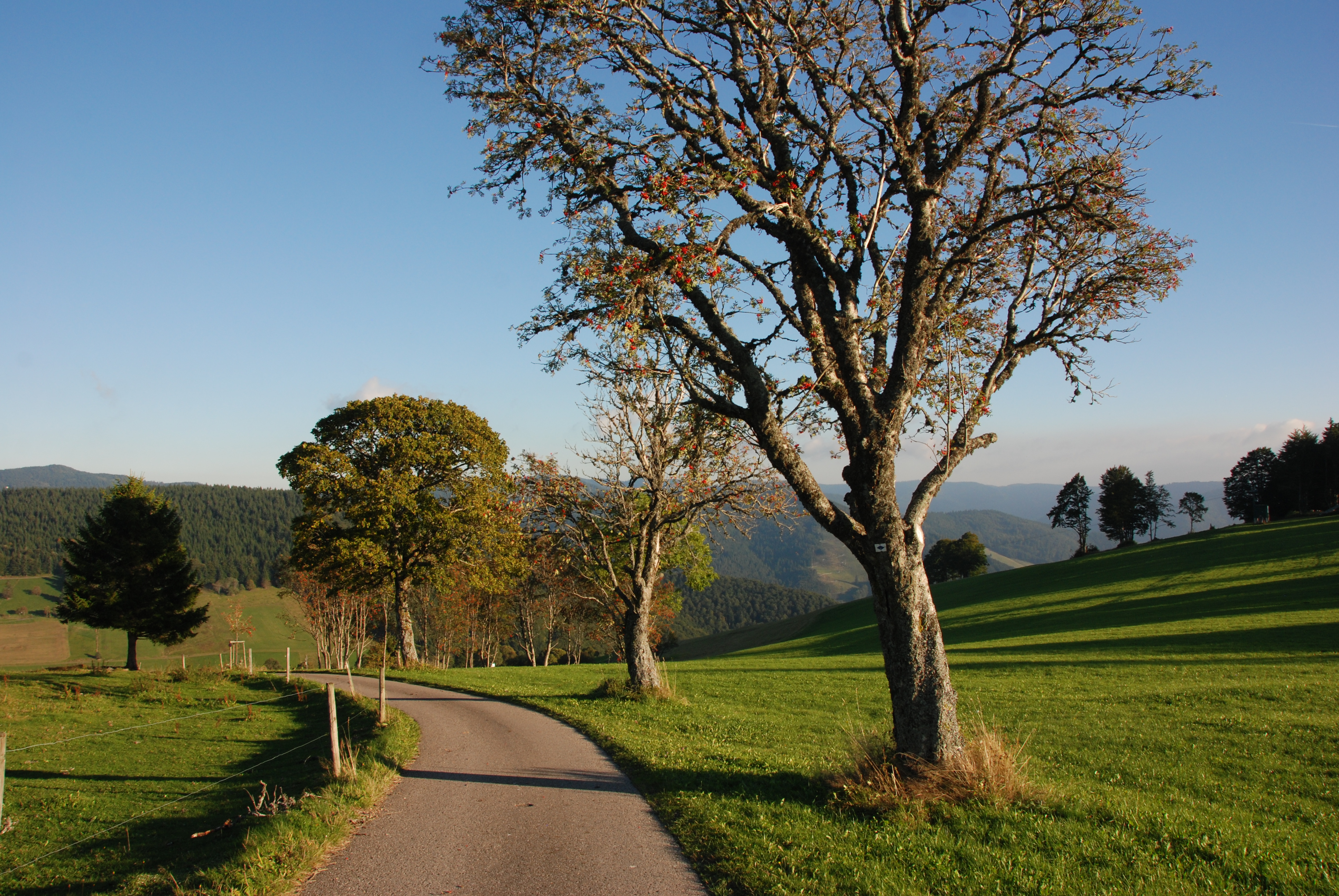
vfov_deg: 48.0
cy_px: 448
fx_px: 1005
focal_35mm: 27
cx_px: 670
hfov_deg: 67.3
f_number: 9
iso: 200
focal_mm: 18
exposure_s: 1/200
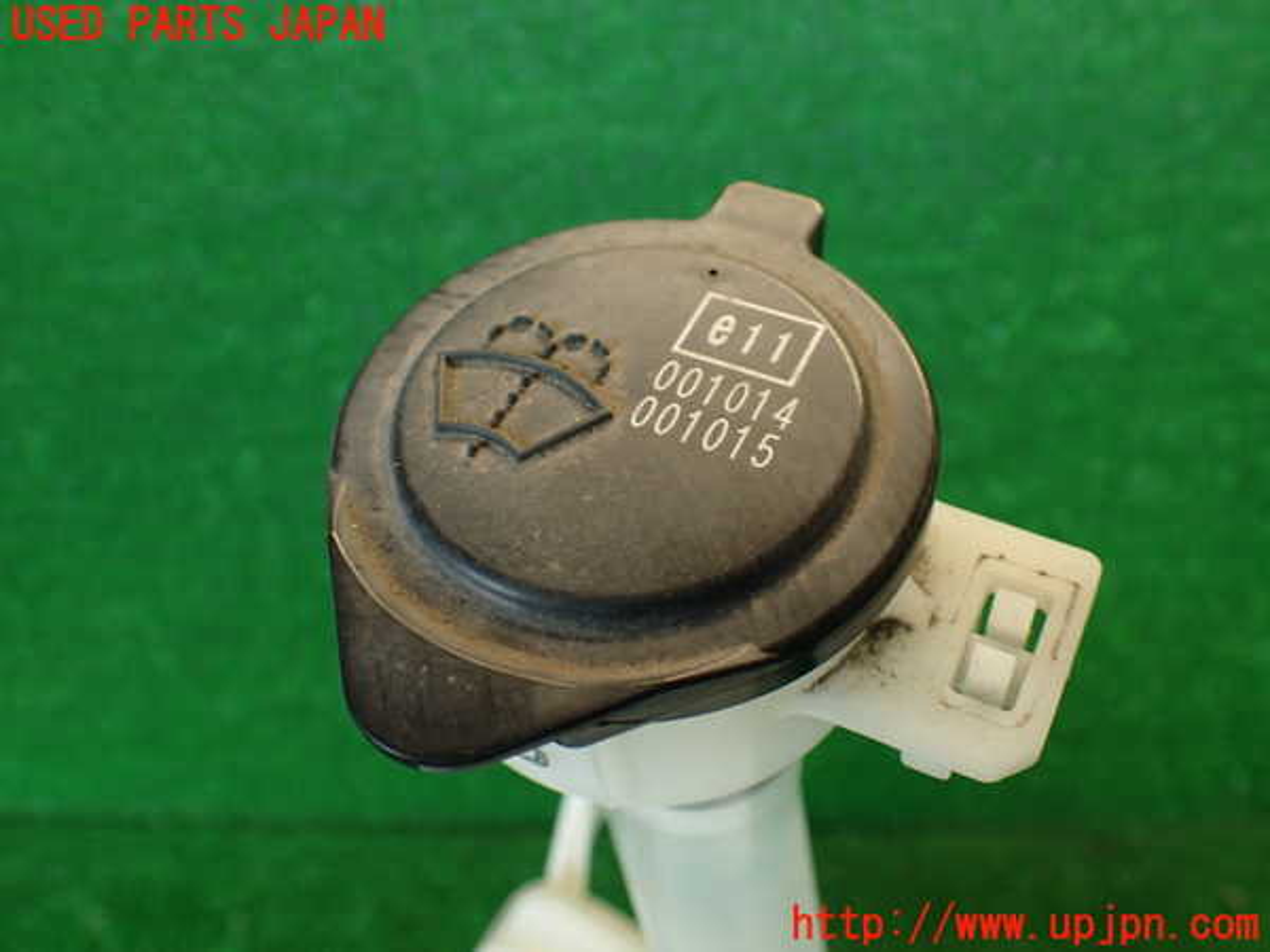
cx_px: 635
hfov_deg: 60.0
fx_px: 1101
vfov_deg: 46.8
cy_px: 476
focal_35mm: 30
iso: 200
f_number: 2.3
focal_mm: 5.4
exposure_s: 1/60
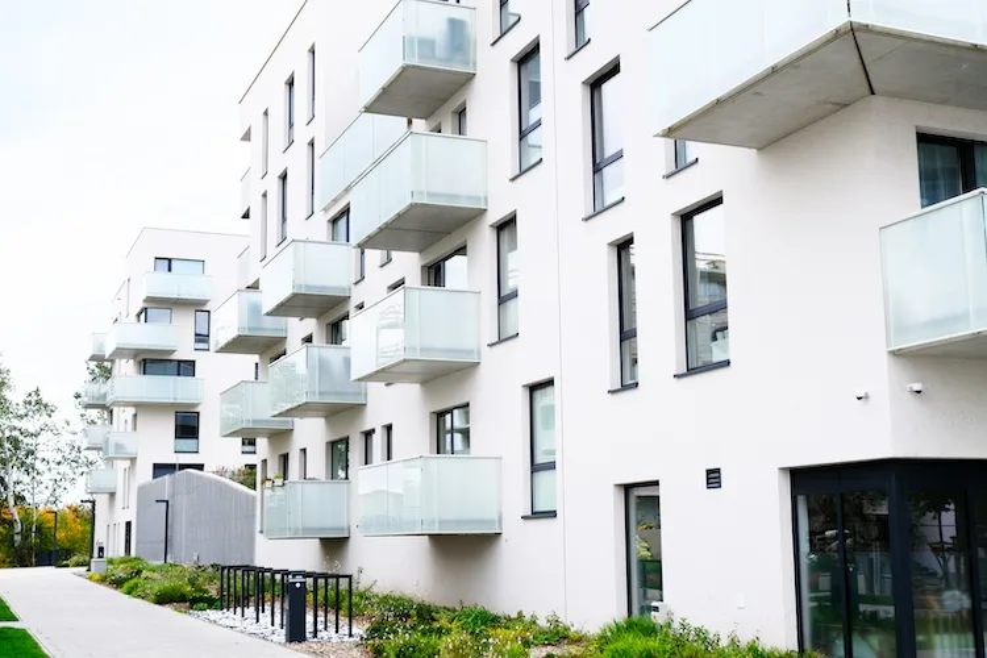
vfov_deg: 29.9
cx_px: 494
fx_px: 1234
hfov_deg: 43.6
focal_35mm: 45
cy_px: 329
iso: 640
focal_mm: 30.2
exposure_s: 1/160
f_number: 8
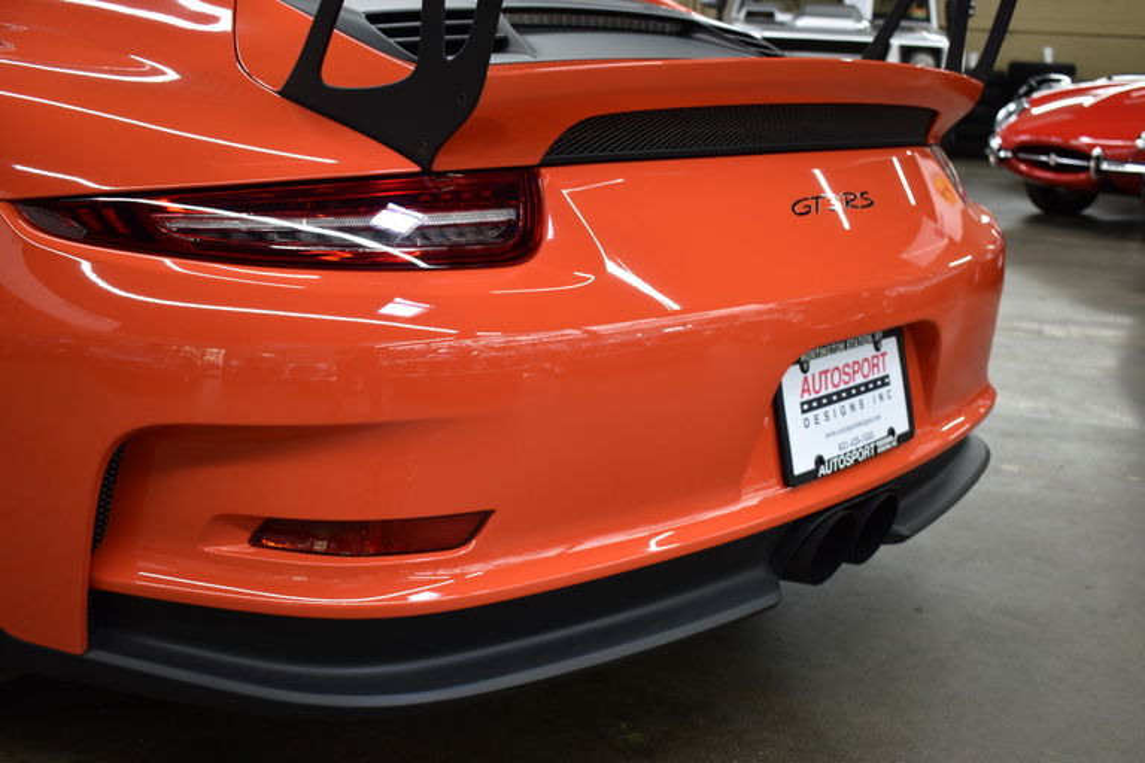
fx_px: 1240
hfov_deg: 49.6
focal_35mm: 39
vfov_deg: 34.2
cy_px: 382
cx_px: 572
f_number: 4
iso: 450
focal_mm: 26
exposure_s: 1/40
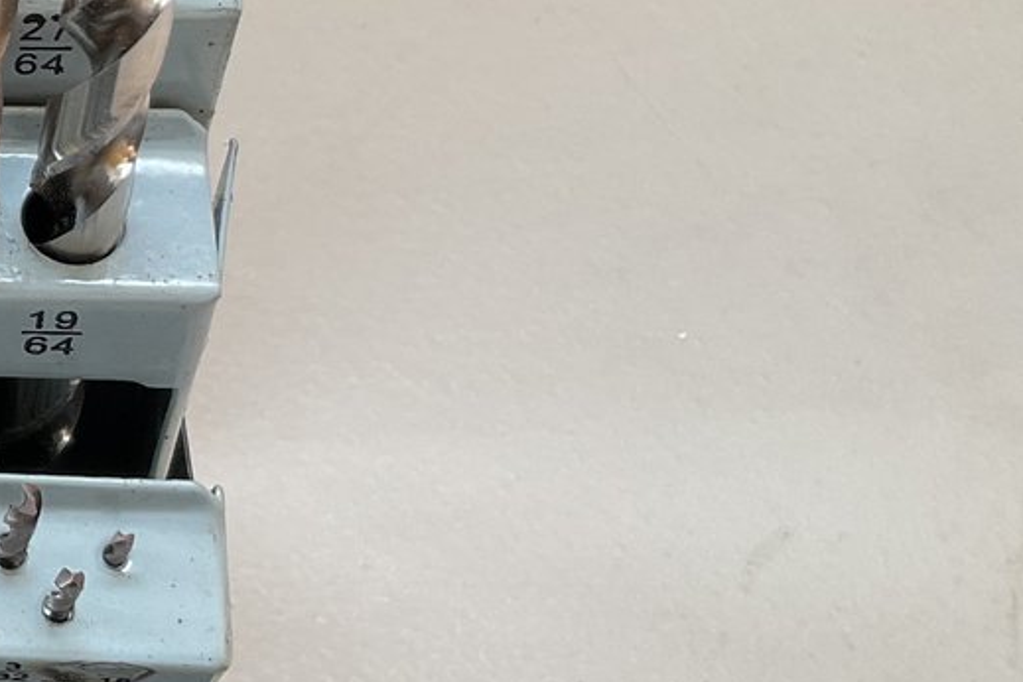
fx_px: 2500
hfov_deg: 21.4
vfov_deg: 15.3
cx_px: -222
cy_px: 13
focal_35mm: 88
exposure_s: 1/120
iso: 50
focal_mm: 3
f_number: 1.8
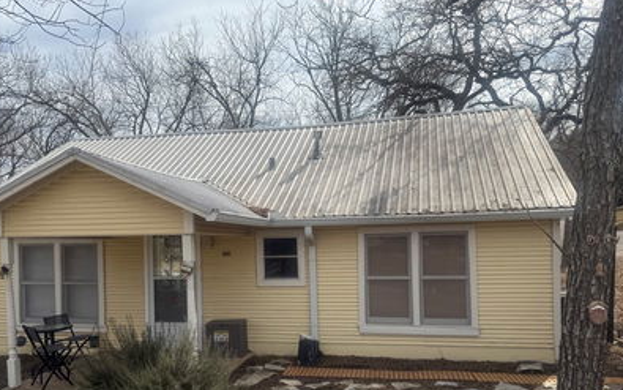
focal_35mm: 33
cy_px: 246
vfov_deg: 38.1
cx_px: 279
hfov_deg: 58.0
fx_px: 560
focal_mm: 6.76
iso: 80
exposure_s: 1/5319
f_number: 1.78
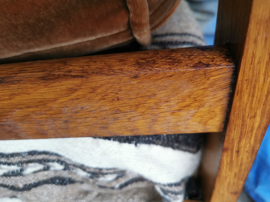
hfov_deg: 65.3
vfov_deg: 51.4
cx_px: 135
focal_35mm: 27
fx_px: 211
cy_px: 101
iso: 200
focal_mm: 5.56
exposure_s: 1/50
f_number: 1.6
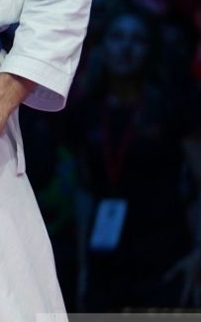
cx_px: -543
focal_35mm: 1050
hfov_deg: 1.2
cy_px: 52
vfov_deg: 2.0
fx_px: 9207
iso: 640
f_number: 2.8
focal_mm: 186
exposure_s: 1/500
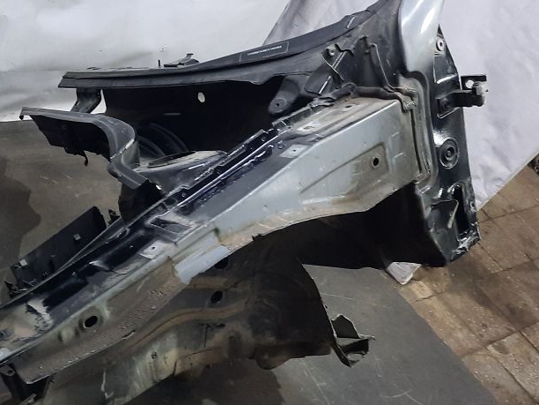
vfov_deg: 29.7
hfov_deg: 37.4
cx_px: 100
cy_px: 214
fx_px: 763
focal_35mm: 49
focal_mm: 4.6
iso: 250
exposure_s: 1/50
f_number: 2
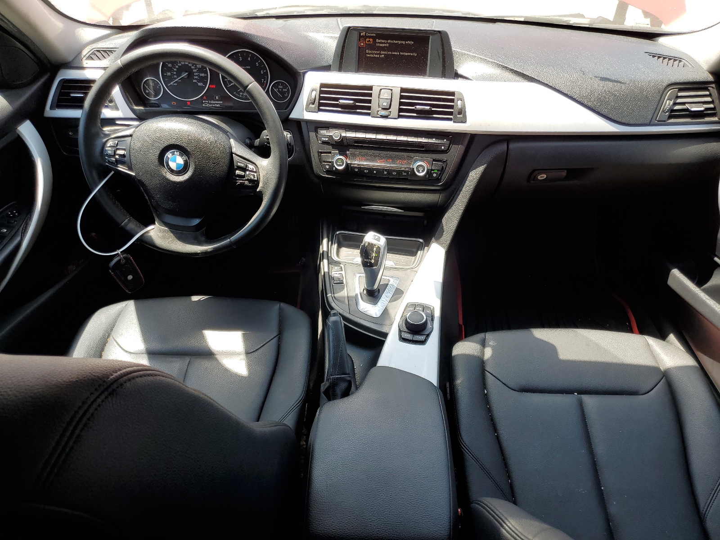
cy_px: 270
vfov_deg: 53.1
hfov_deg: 67.3
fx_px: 541
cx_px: 360
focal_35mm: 26
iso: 50
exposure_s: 1/323
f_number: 1.5
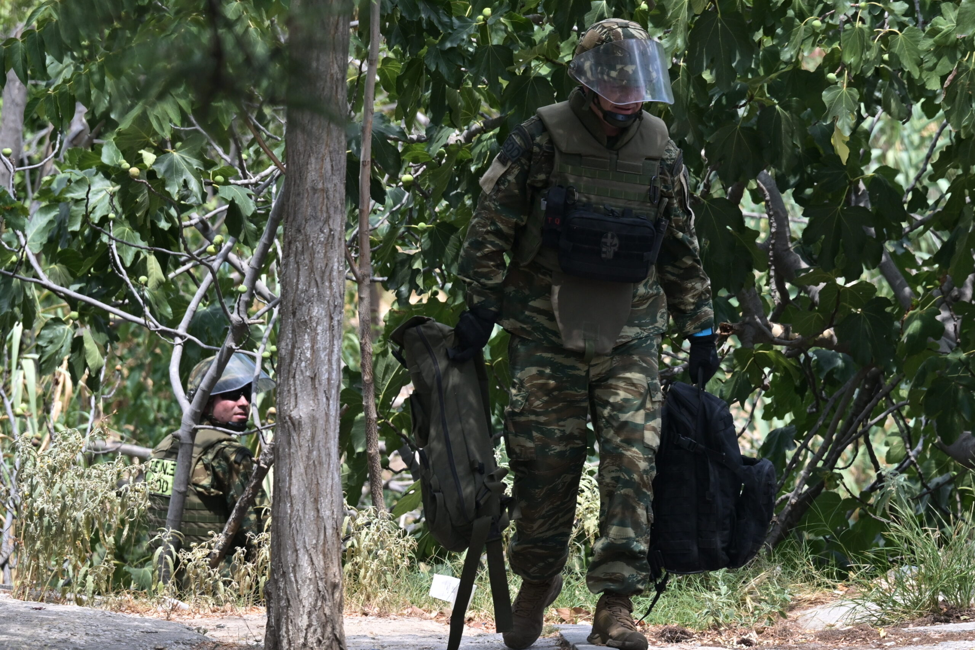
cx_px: 488
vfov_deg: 4.6
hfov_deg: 6.9
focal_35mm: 300
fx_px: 8125
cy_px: 325
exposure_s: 1/640
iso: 400
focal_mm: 200
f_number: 7.1
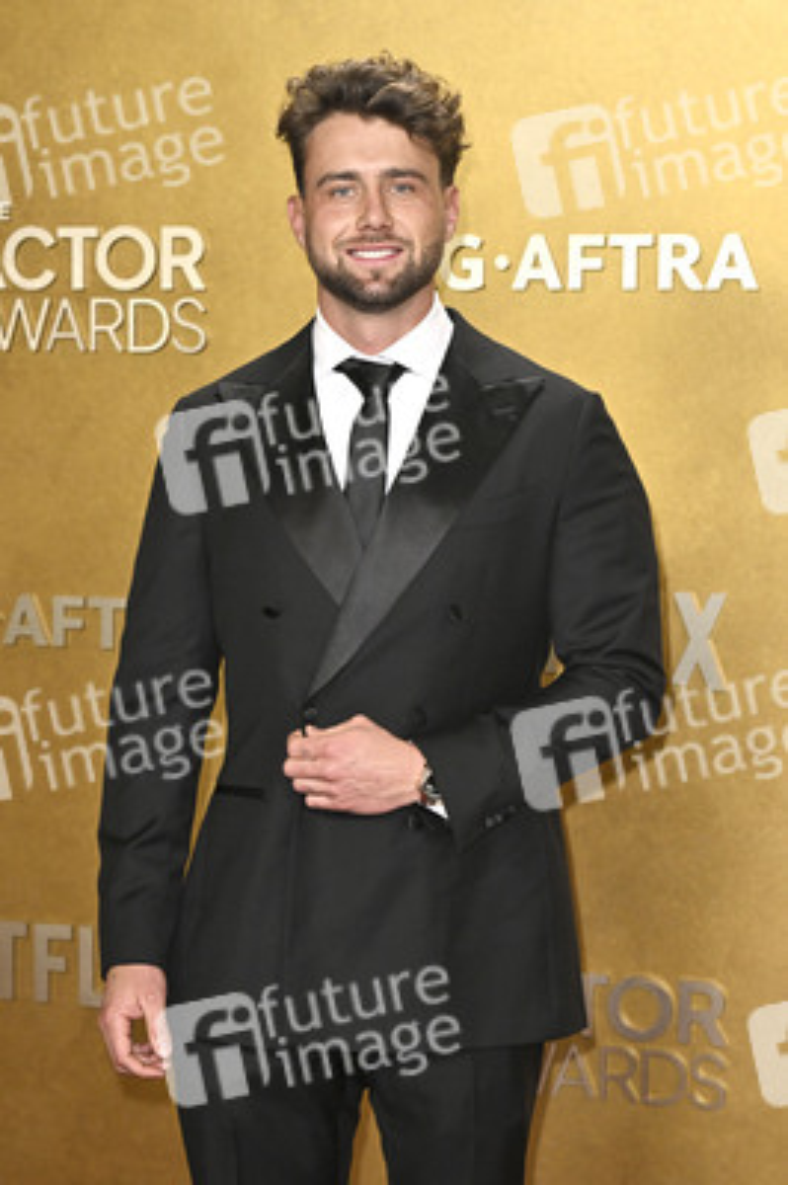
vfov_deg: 28.5
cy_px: 592
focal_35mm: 71
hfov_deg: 19.2
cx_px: 394
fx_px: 2335
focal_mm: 71
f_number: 5.6
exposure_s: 1/320
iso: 2500
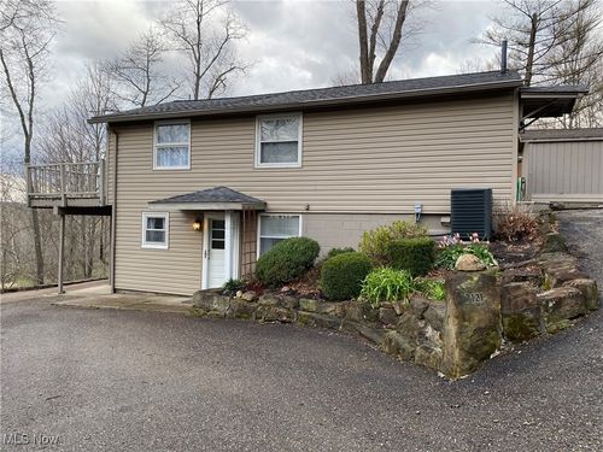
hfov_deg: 67.3
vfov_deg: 53.1
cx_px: 302
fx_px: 453
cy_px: 226
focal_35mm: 26
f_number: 1.8
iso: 32
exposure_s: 1/252
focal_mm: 4.25
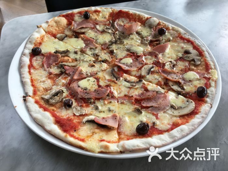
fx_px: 191
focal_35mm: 29
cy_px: 86
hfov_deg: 61.7
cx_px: 114
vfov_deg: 48.2
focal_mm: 4.15
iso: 25
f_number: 2.2
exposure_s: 1/50
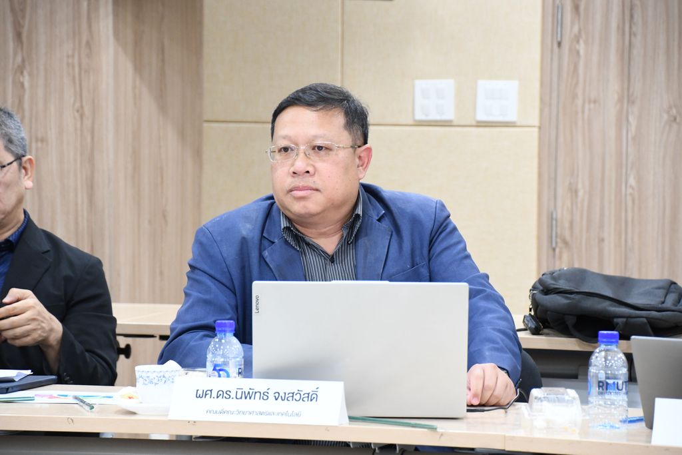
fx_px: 3467
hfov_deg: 11.2
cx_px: 341
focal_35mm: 183
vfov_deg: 7.5
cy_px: 228
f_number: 5.6
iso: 2500
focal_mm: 122
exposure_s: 1/40
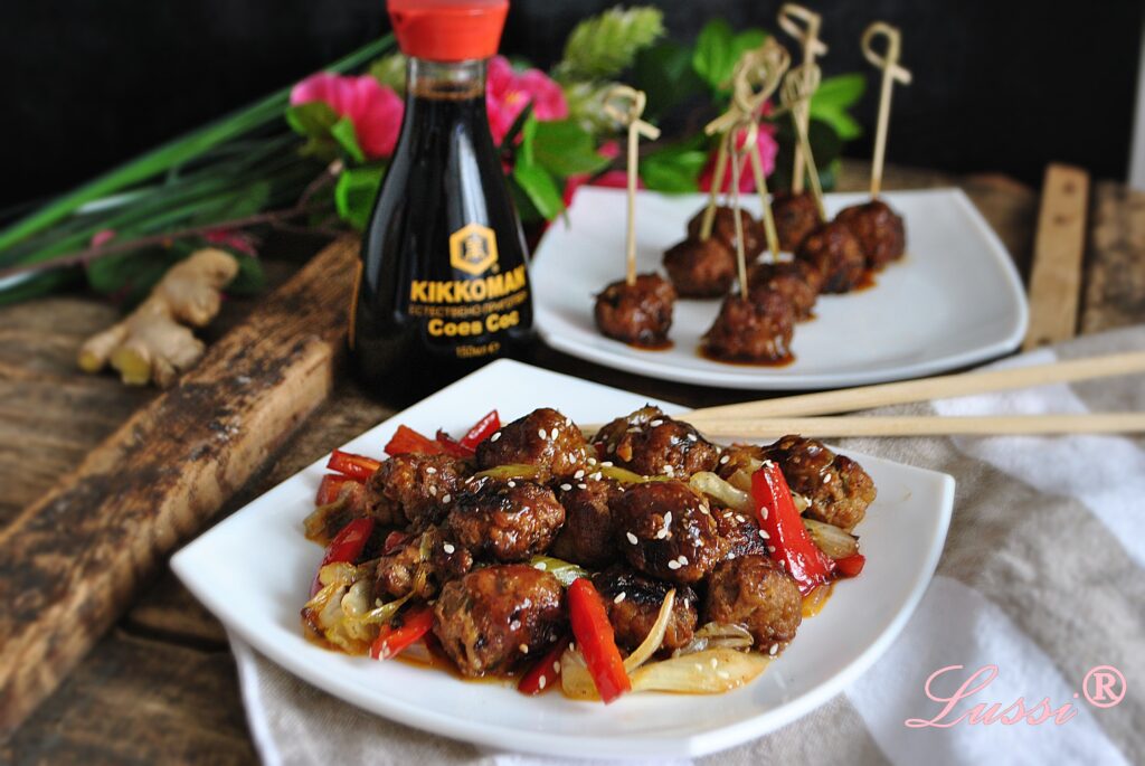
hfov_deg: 33.4
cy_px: 383
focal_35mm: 60
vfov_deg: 22.7
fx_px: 1910
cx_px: 572
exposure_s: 1/8
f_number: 5.3
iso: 400
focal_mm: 40
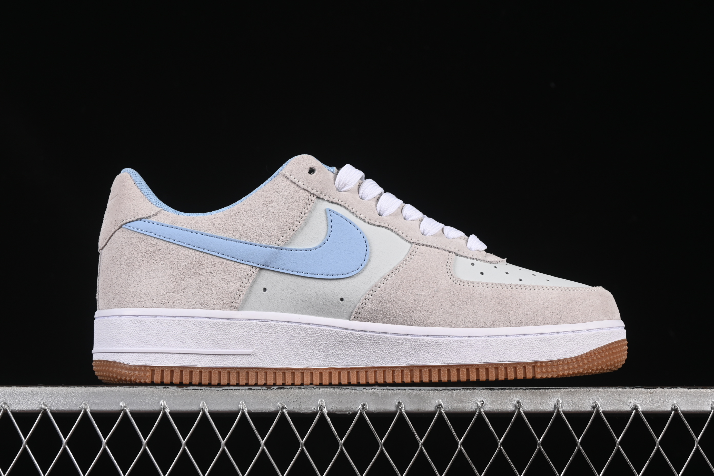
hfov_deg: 27.0
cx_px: 357
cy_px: 238
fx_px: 1487
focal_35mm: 75
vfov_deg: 18.2
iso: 160
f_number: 8
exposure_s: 1/80
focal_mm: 50
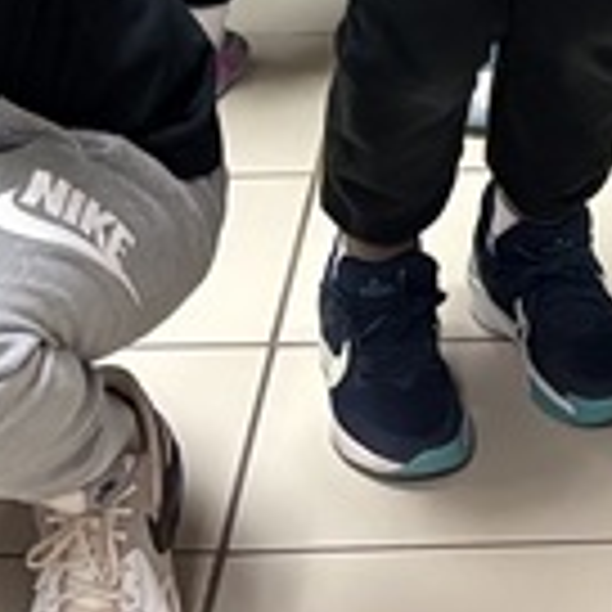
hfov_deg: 9.9
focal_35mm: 173
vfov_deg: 9.1
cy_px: -824
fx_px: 3460
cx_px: 832
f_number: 1.6
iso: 320
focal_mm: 5.96
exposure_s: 1/60
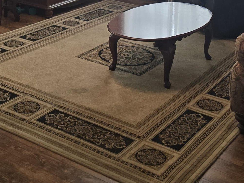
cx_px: 120
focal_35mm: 71
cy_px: -99
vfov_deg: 18.2
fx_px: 500
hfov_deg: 27.4
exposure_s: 1/120
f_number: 1.7
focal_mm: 6.3
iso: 160
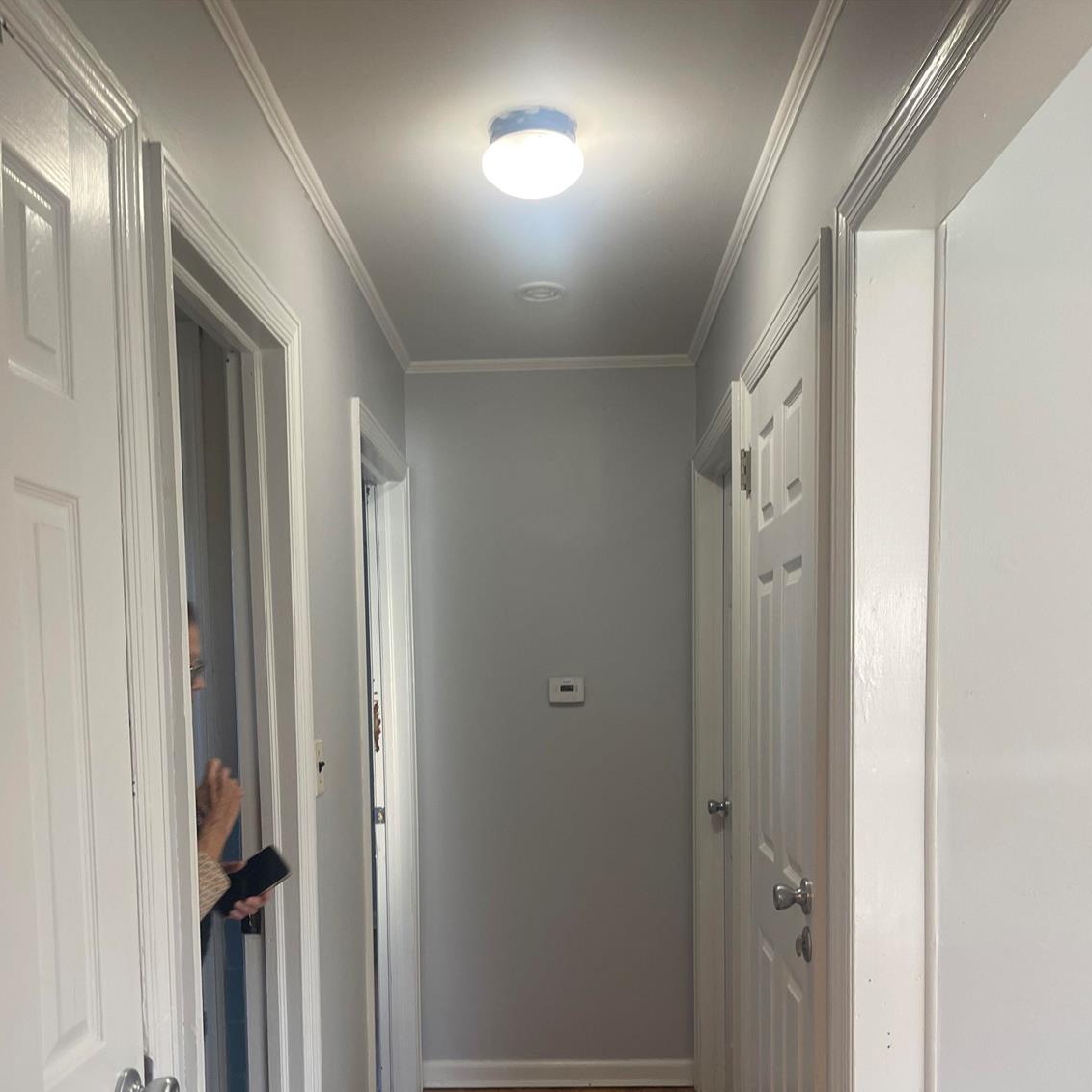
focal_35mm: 30
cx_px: 540
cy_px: 740
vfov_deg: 52.9
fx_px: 1071
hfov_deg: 54.0
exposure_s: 1/60
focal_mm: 5.1
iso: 80
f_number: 1.6
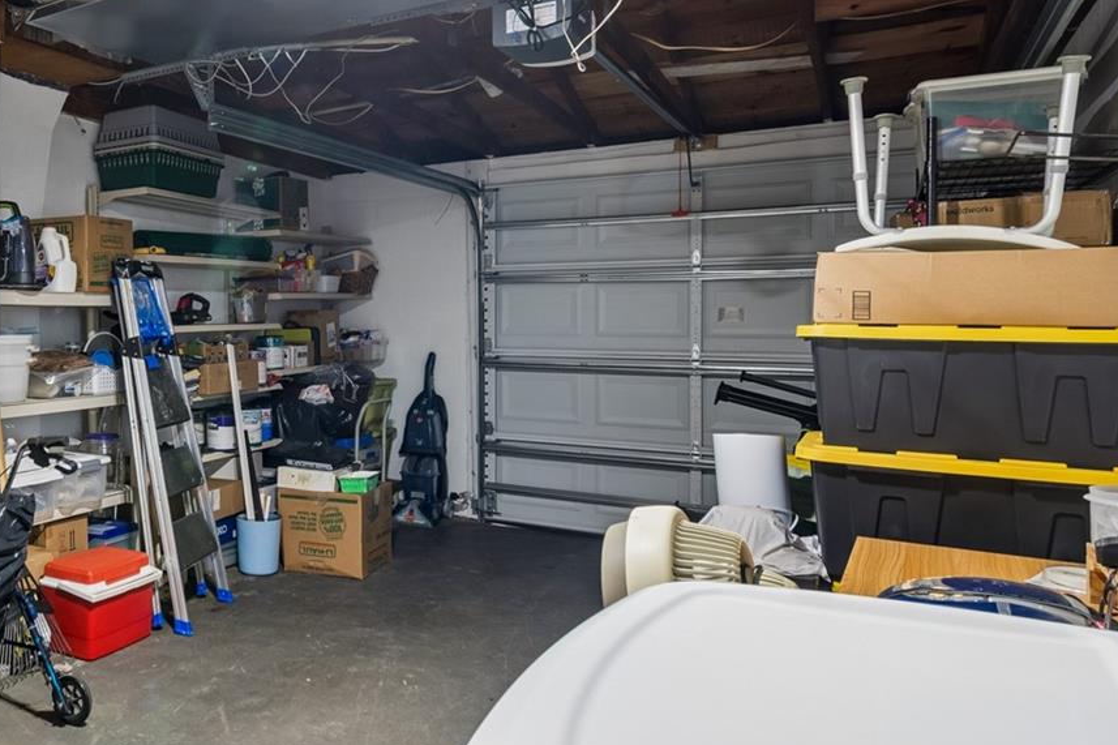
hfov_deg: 60.5
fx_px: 869
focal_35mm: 28
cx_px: 232
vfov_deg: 46.2
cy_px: 309
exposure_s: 1/3.33
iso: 100
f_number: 7.1
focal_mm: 10
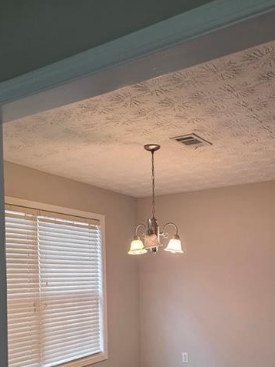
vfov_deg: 48.0
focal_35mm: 37
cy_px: 281
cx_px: 162
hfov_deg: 38.6
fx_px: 392
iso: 250
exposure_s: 1/120
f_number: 1.7
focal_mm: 6.3
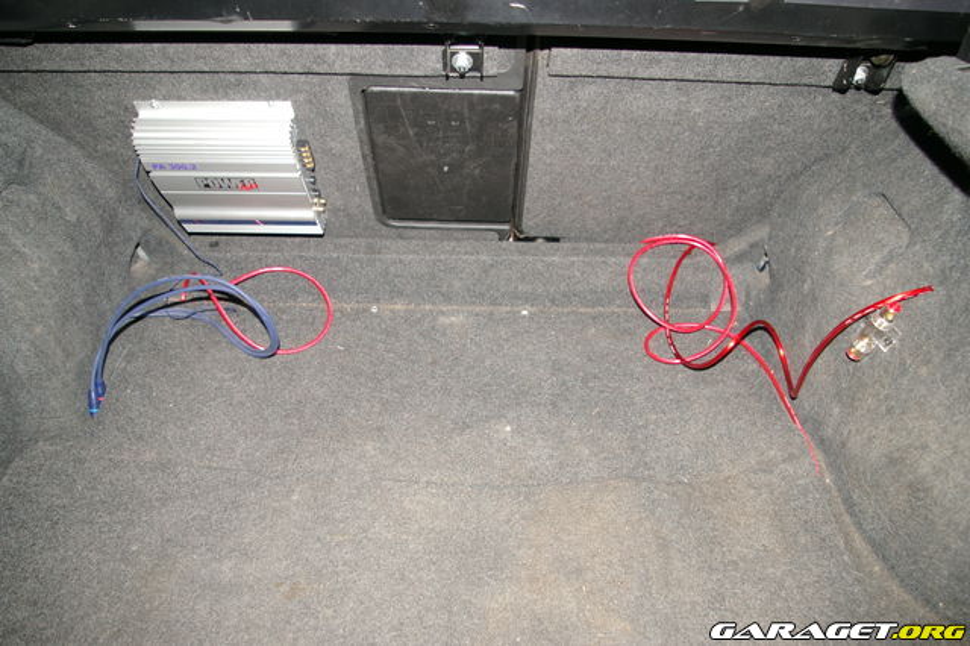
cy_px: 323
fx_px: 727
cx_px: 485
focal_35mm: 27
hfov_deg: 67.4
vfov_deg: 47.9
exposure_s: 1/30
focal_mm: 18
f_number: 3.5
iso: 200
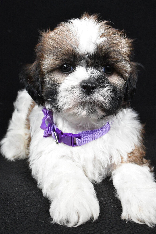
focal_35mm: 42
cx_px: 78
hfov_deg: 31.9
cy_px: 117
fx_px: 273
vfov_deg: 46.4
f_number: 11
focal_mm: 28
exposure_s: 1/500
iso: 6400
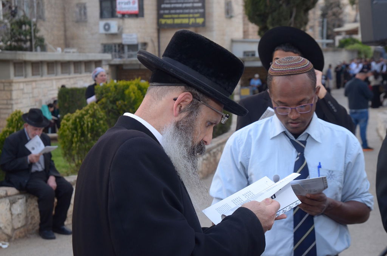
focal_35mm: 63
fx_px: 676
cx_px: 194
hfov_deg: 32.0
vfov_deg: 21.5
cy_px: 128
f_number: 7.1
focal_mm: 42
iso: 640
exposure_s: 1/125
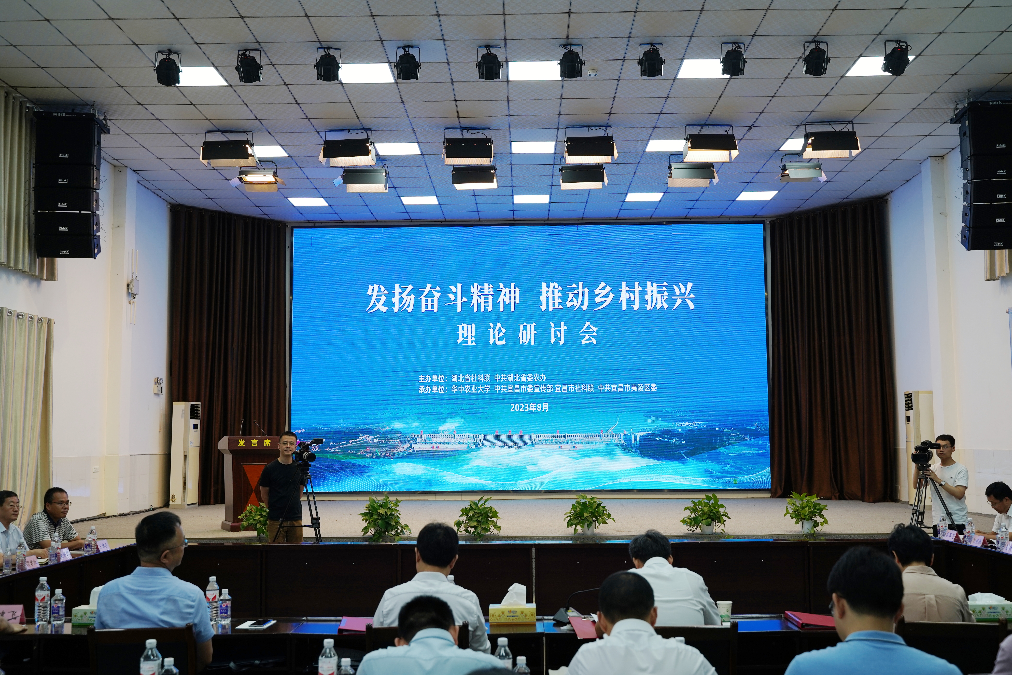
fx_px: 1068
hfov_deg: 50.7
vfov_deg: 35.1
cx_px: 506
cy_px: 338
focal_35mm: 38
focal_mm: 38
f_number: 4
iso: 250
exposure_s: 1/160
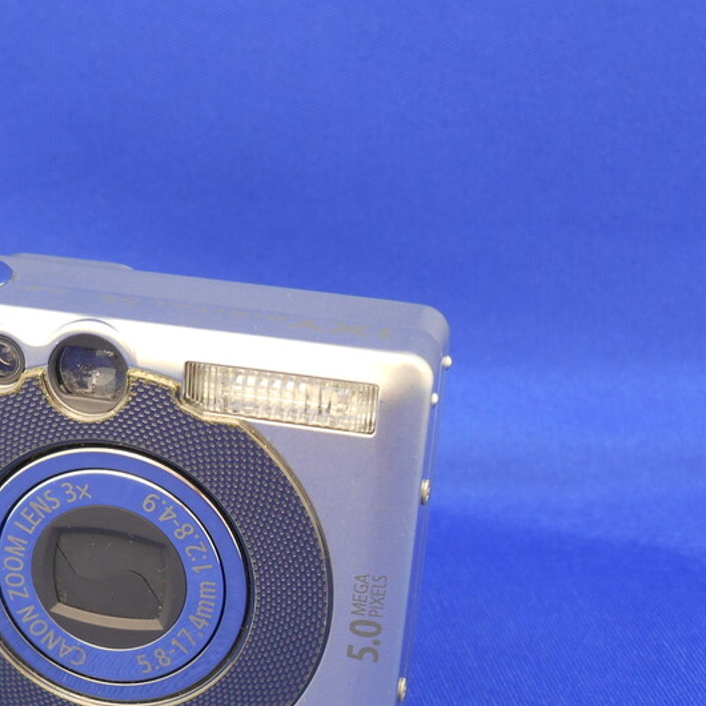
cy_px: 542
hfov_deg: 20.6
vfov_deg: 20.9
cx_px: 47
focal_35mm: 82
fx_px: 1892
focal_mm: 7.2
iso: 80
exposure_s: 1/2
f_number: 3.9
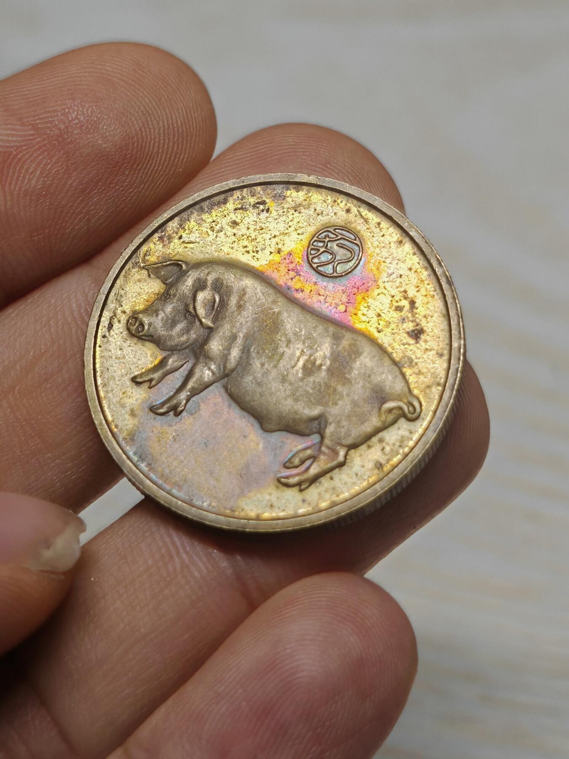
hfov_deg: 15.6
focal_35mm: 95
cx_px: 284
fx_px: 2082
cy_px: 380
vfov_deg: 20.7
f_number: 1.6
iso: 50
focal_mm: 7.62
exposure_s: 1/220
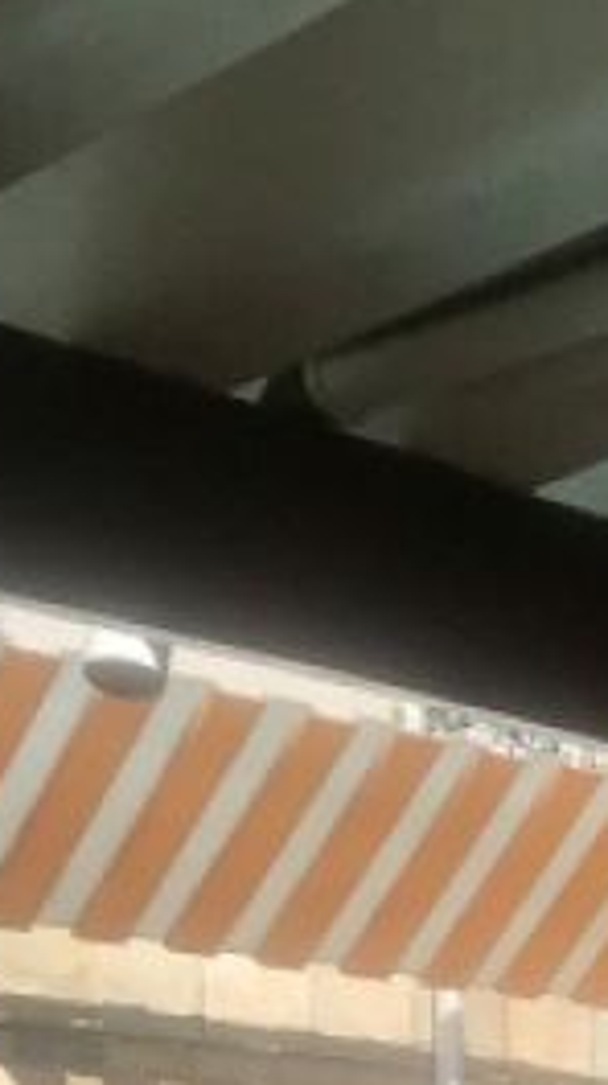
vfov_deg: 17.0
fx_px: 3190
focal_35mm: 111
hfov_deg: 10.7
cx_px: 760
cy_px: 1755
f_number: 1.8
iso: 20
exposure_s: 1/1497
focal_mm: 3.99
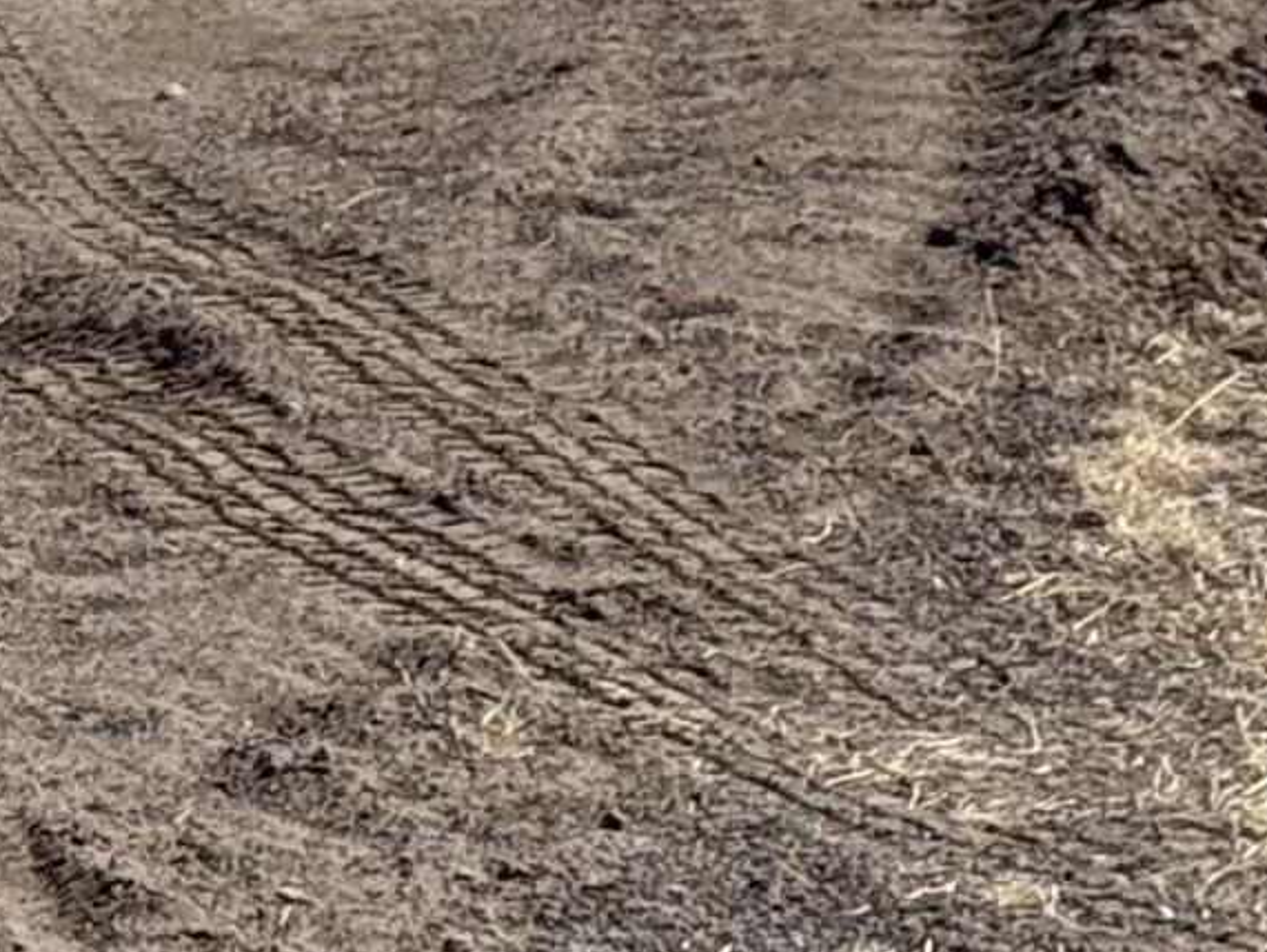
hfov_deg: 7.8
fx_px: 9229
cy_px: -1132
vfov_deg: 5.7
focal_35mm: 252
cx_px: -200
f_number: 1.78
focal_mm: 6.76
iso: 64
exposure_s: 1/7143
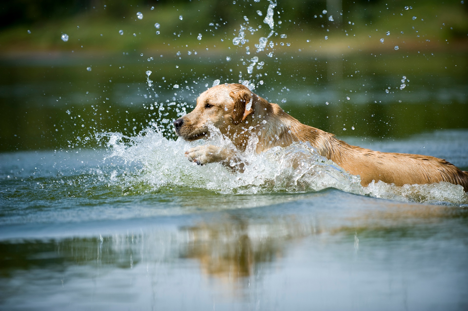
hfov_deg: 12.8
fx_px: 2078
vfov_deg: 8.6
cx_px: 234
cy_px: 156
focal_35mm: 160
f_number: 3.2
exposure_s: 1/2500
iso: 200
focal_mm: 160
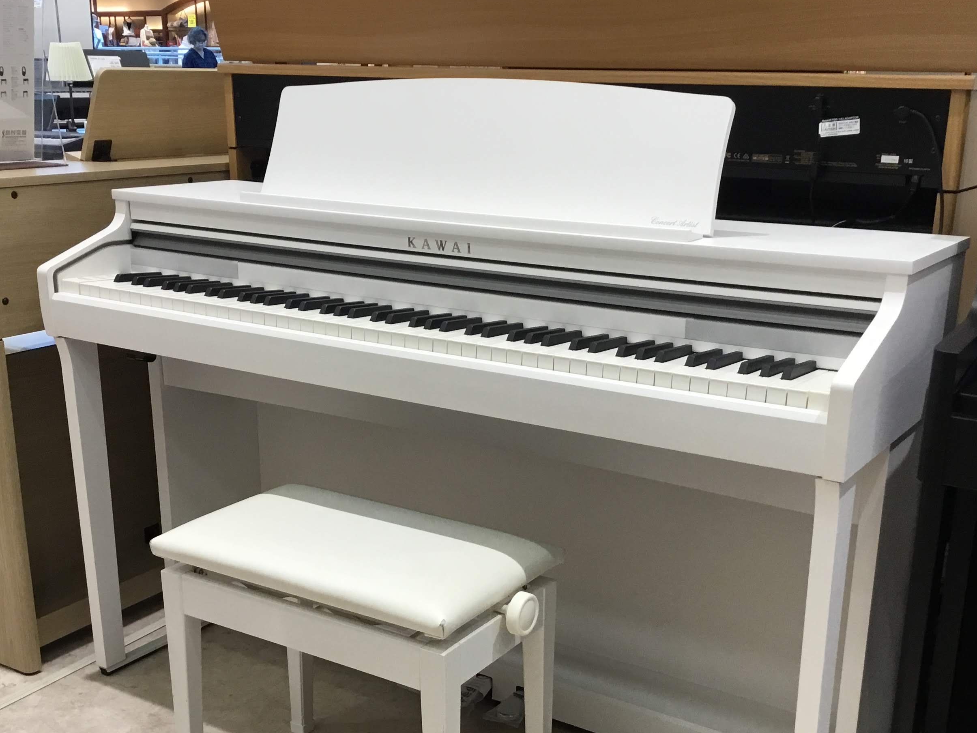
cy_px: 479
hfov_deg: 44.8
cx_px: 506
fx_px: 1185
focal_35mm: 42
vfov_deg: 34.1
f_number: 2.4
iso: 40
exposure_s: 1/30
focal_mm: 3.3
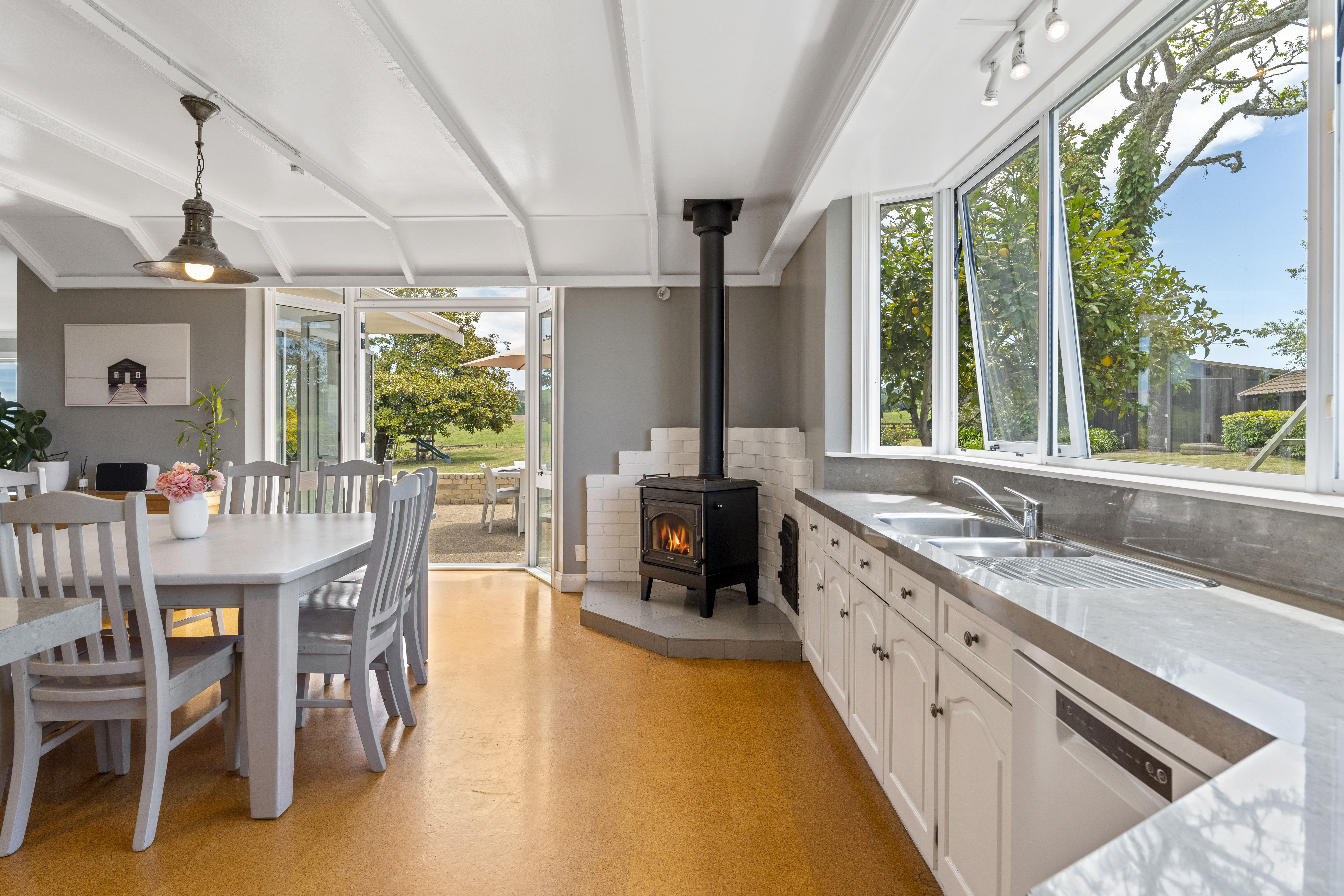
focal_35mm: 18
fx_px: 668
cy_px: 448
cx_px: 672
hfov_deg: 90.3
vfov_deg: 67.7
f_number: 8
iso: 640
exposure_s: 1/40
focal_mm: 17.9
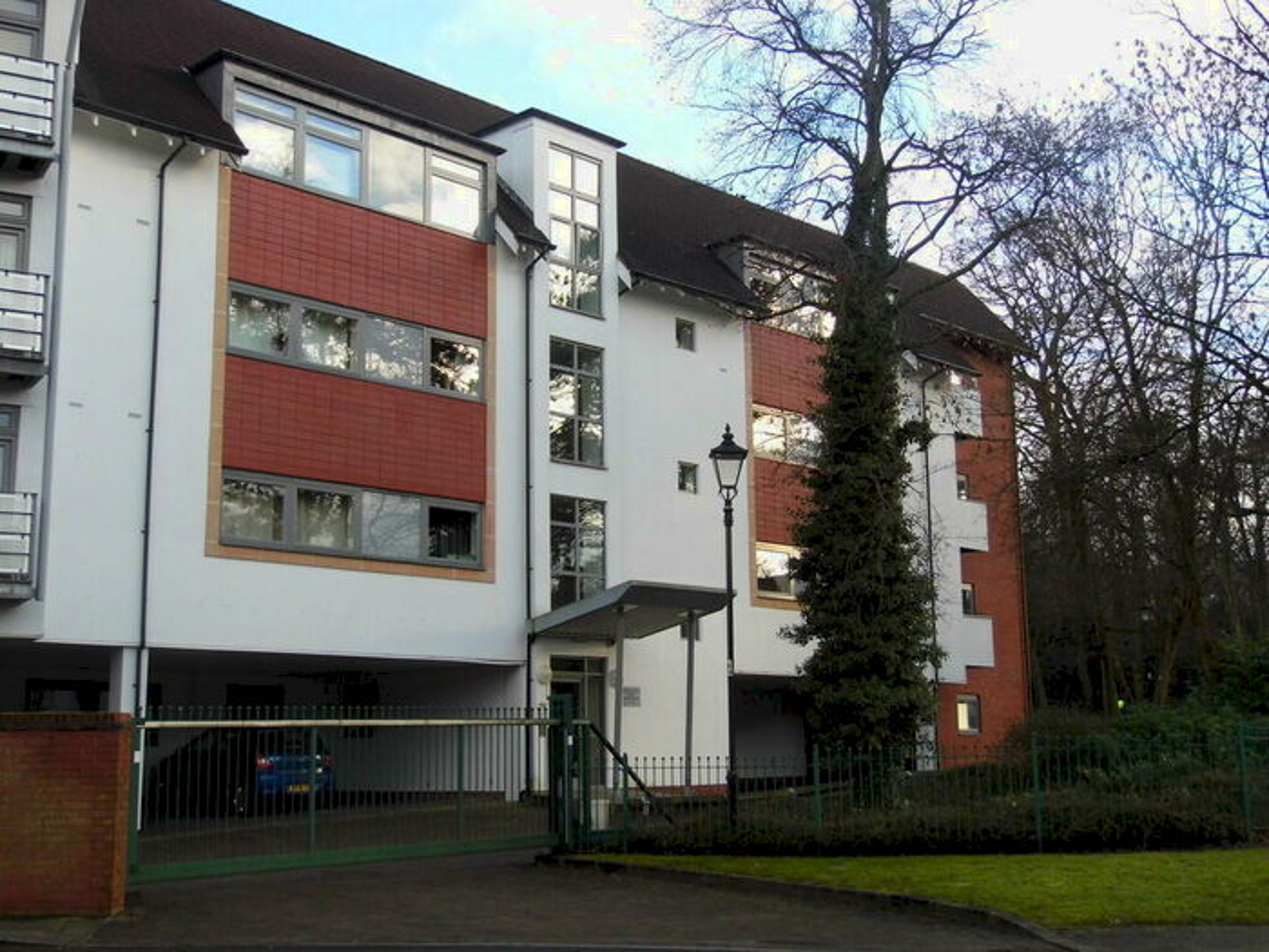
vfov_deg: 34.3
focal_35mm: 42
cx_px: 634
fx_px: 1540
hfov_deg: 44.8
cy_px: 476
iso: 100
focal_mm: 7.6
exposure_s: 1/200
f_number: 3.3
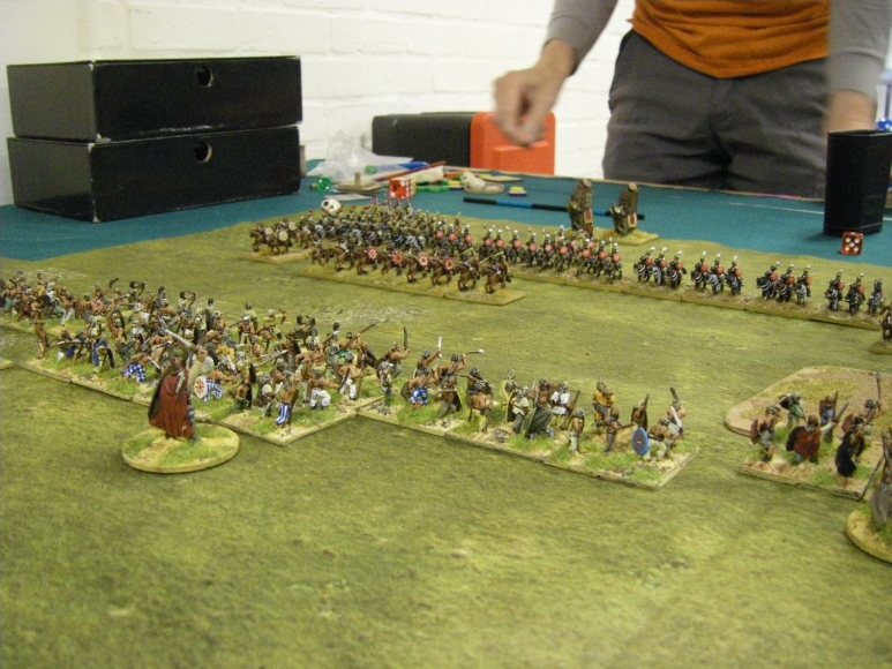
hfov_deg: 49.0
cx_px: 446
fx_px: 979
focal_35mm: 38
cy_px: 334
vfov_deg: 37.7
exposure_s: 1/50
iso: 640
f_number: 3.5
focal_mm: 6.3
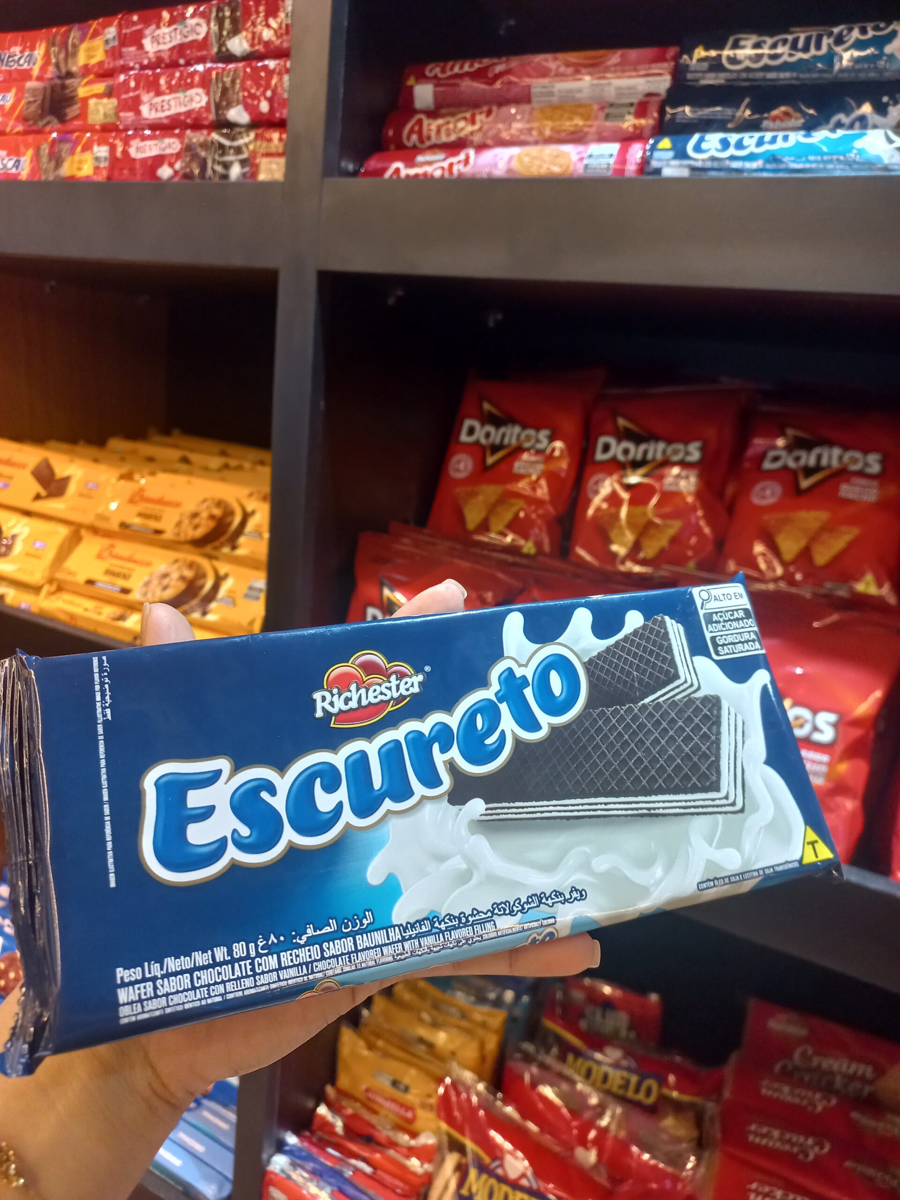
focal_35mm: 25
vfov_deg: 69.4
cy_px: 600
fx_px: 867
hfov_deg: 54.9
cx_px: 450
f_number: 1.8
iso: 250
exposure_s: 1/30
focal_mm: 4.6
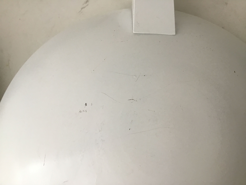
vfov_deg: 45.4
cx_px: 123
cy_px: 92
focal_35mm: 31
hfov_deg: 58.4
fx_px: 220
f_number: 2.4
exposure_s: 1/33
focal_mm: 3.3
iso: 40
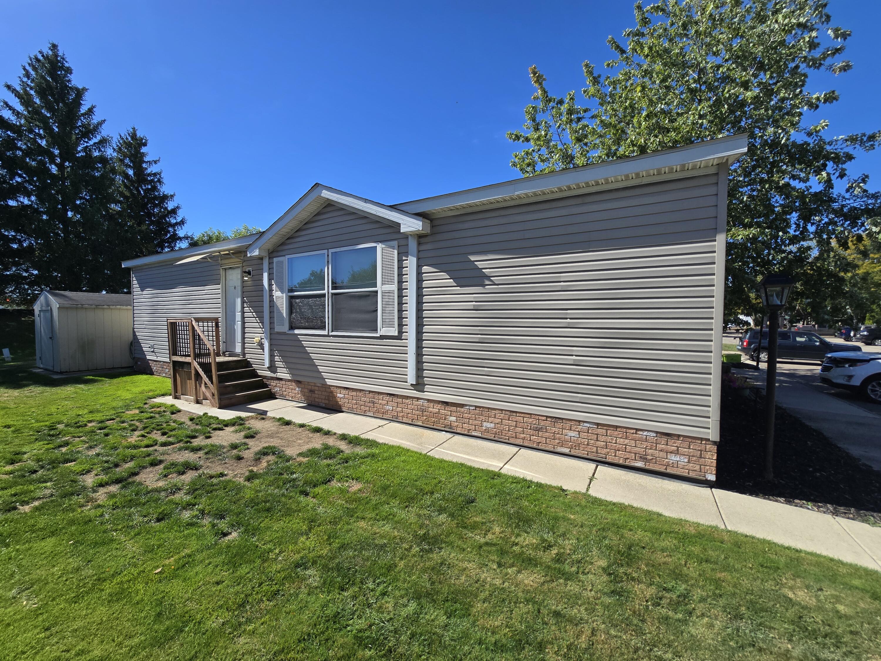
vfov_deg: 89.9
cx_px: 440
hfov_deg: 106.2
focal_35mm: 13
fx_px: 331
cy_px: 330
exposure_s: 1/2010
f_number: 2.2
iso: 50
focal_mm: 2.2
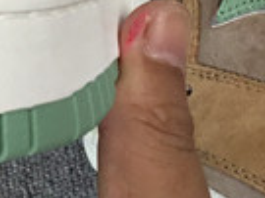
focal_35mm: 207
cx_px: -43
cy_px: -207
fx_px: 1583
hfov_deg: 9.5
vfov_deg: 6.9
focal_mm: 3.3
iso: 25
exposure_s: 1/582
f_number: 2.4
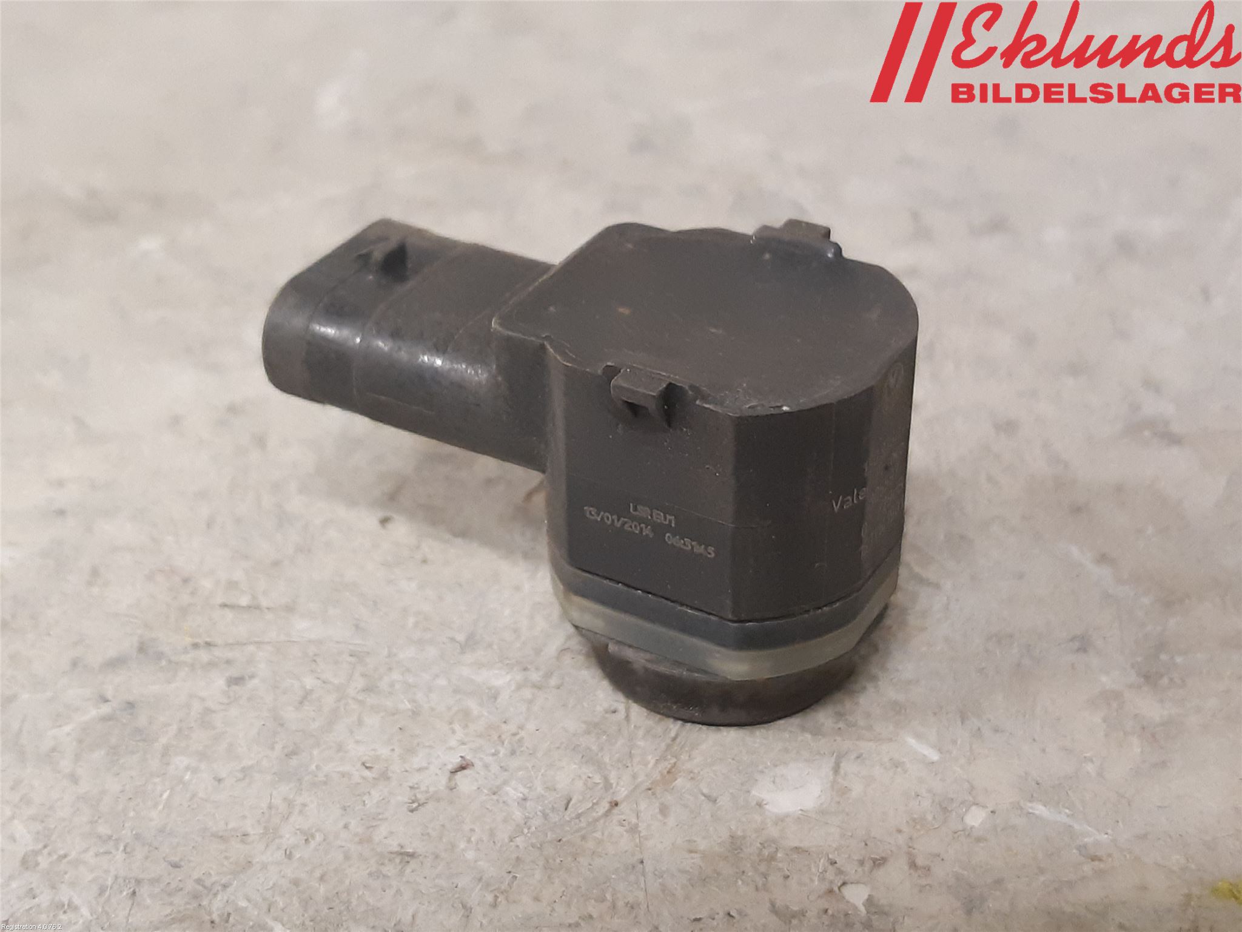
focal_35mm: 26
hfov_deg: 67.3
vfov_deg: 53.1
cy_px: 466
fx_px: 933
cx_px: 621
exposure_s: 1/33
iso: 250
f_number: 1.7
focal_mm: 3.93
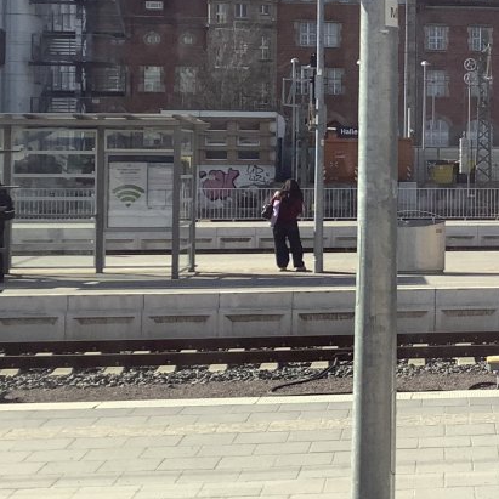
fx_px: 1419
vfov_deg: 19.8
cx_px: 694
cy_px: 133
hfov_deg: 18.2
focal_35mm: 87
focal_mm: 3.3
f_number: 2.4
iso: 25
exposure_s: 1/317
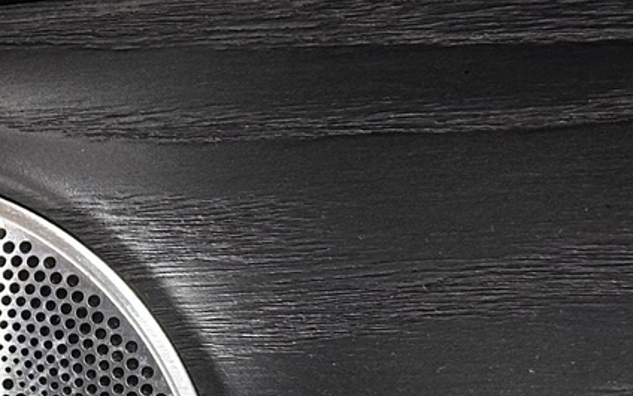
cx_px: -169
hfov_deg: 11.8
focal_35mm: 173
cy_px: 502
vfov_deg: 7.5
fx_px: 2984
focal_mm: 6.86
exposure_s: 1/34
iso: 250
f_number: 1.78
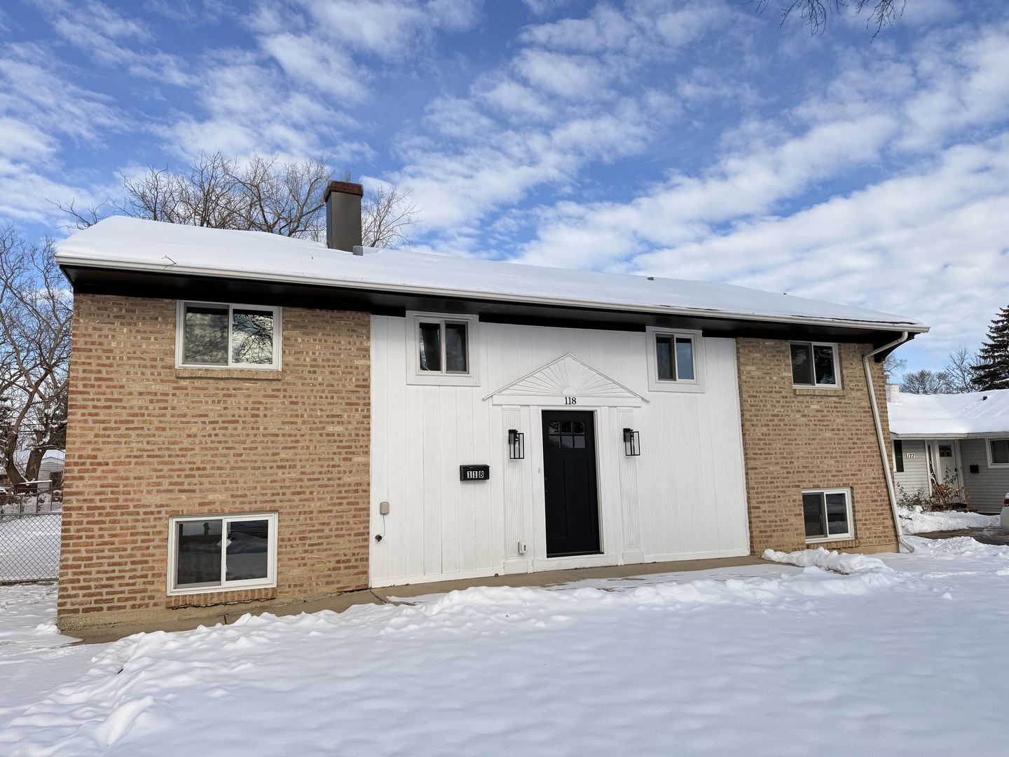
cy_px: 378
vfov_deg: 56.8
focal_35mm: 24
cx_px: 504
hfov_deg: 71.6
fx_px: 700
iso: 80
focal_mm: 6.76
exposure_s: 1/4975
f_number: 1.78
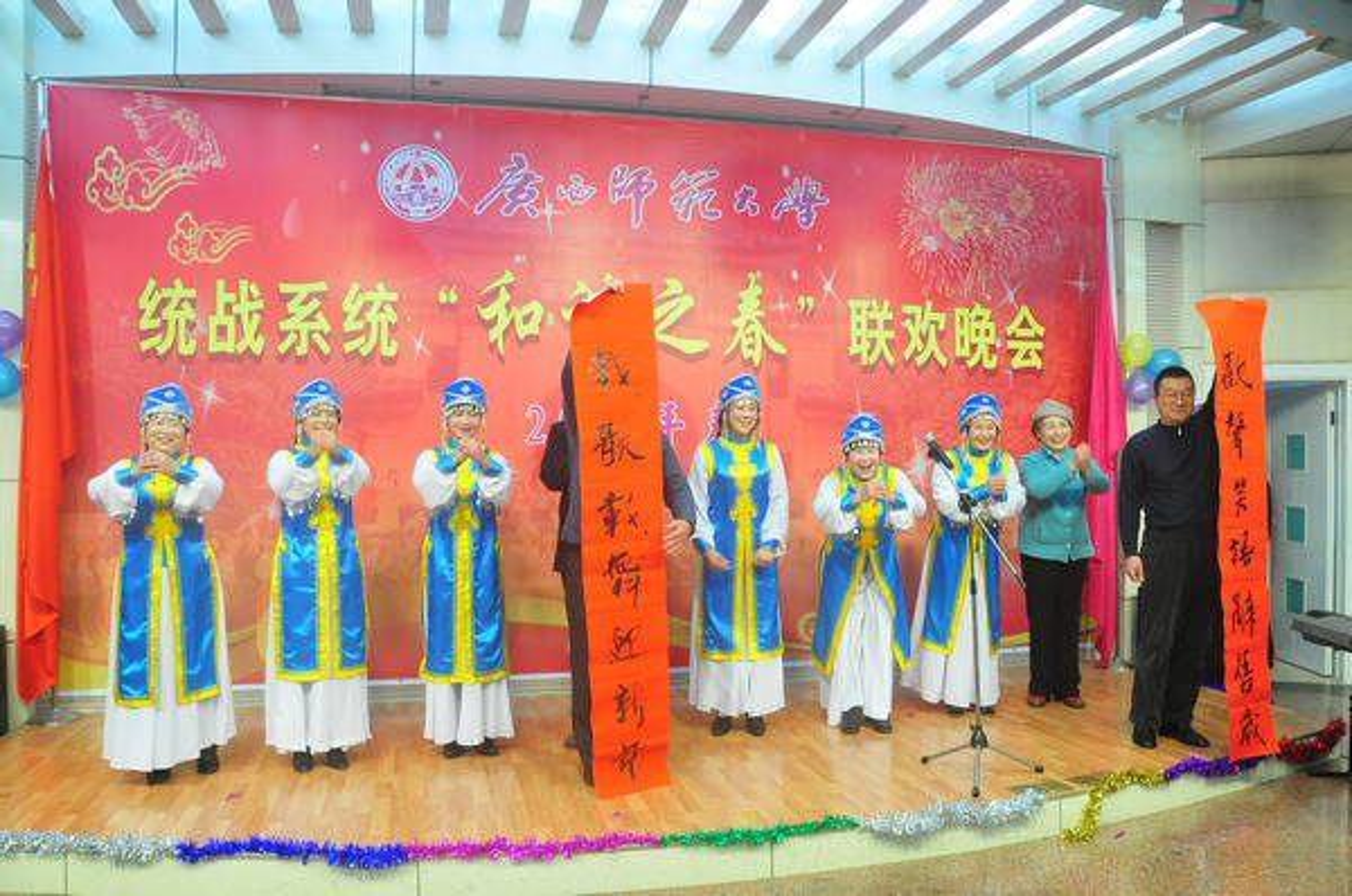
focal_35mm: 27
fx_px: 1012
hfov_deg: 67.5
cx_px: 676
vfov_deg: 47.8
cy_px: 448
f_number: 5.6
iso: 1600
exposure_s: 1/40
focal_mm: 18
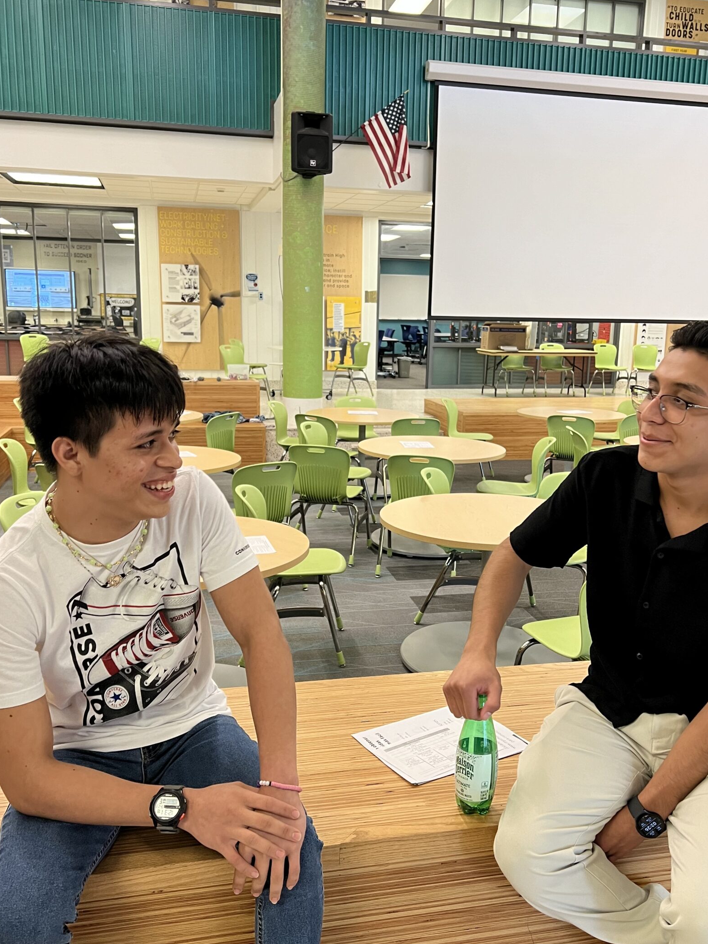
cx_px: 390
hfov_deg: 44.1
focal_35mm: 32
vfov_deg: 56.8
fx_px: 873
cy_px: 486
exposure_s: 1/64
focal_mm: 5.7
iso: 100
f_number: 1.5
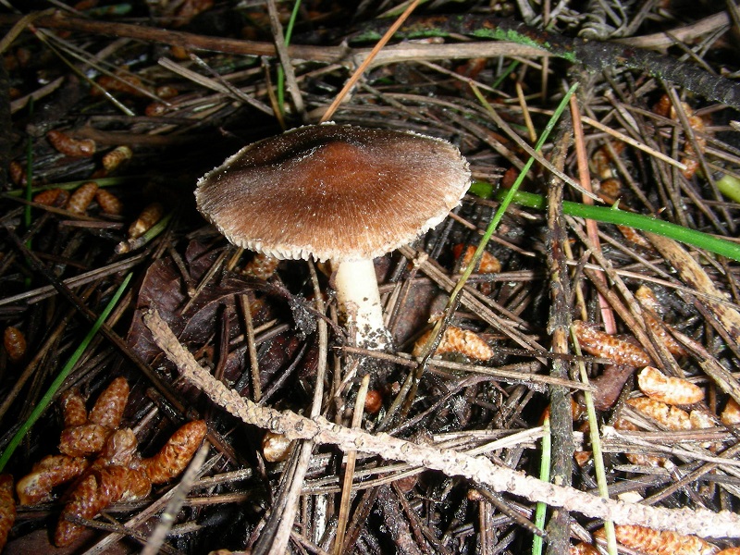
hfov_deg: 49.0
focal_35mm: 38
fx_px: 812
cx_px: 370
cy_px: 278
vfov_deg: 37.7
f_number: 6.8
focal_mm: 6.3
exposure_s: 1/60.1
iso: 50
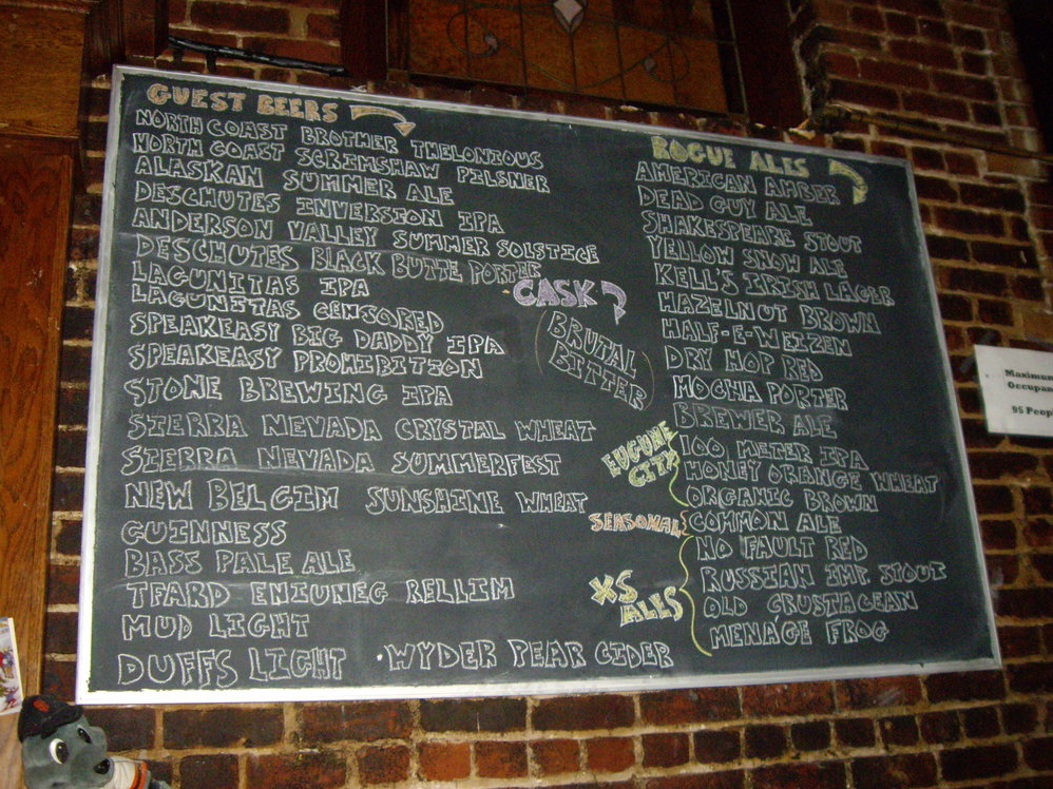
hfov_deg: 47.9
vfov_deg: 36.8
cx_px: 531
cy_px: 401
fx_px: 1186
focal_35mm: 39
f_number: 2.7
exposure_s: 1/40
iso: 400
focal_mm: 6.2
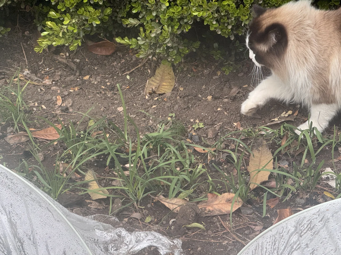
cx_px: 170
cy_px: 128
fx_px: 1182
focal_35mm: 120
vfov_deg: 12.3
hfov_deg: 16.4
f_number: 2.8
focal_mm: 15.66
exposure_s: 1/99
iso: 64
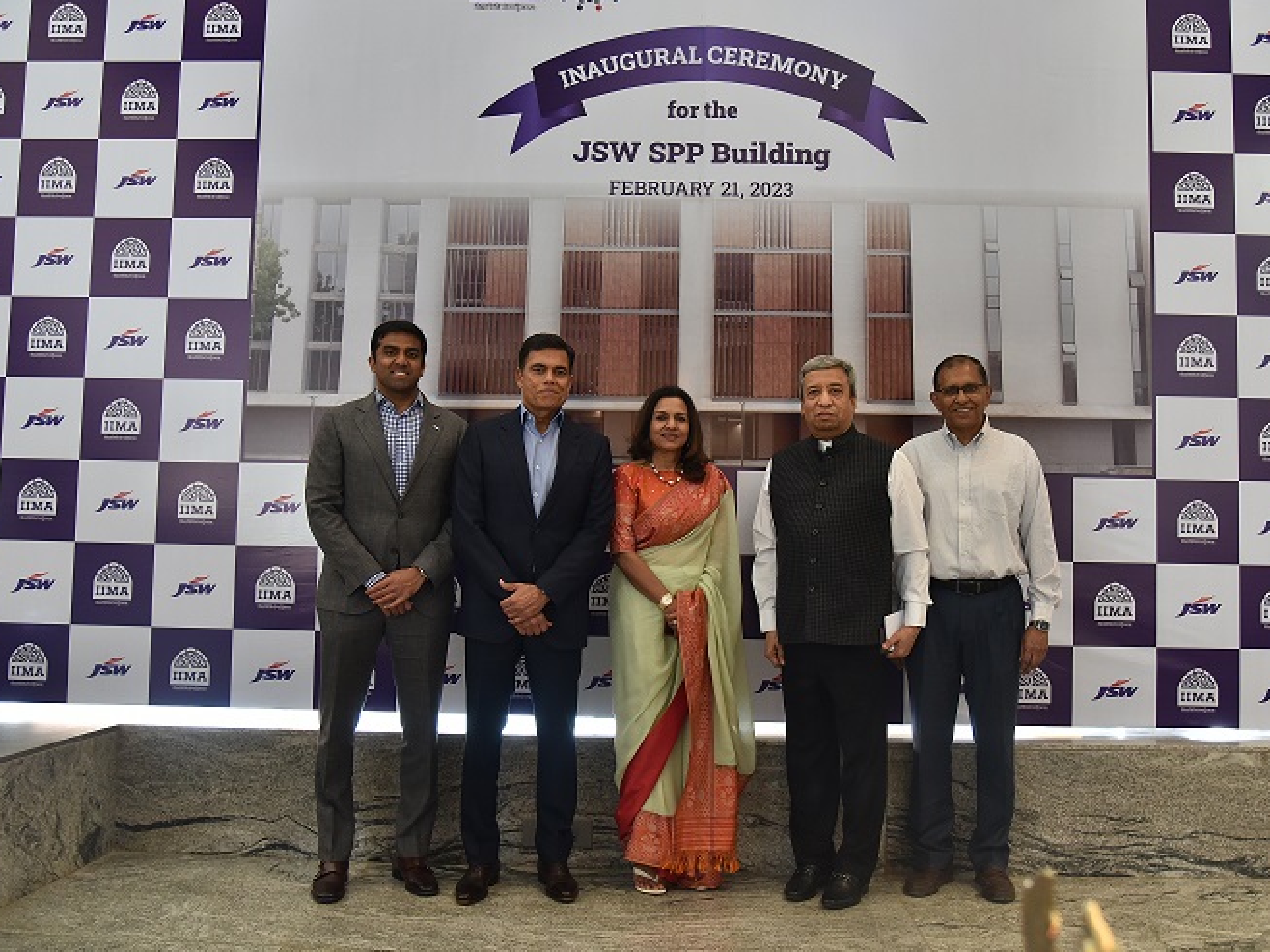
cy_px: 481
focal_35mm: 33
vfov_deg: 42.9
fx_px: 1210
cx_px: 666
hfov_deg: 55.3
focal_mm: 30
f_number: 4
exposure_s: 1/160
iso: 1600
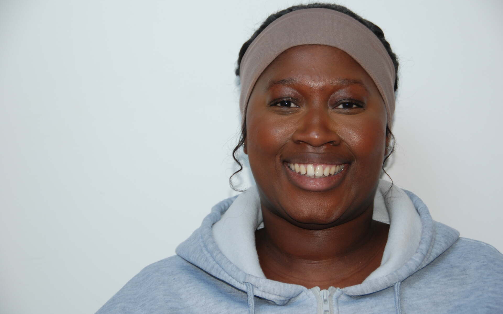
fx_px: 1302
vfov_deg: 13.8
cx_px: 252
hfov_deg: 21.9
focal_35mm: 95
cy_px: 154
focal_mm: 62
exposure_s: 1/60
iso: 200
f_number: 5
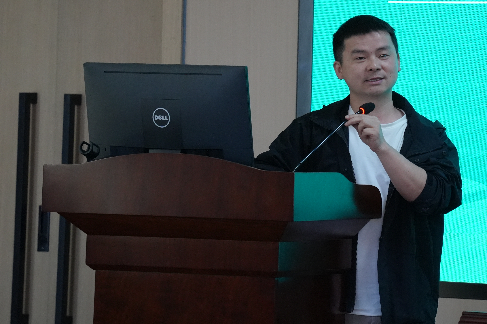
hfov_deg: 7.2
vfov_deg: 4.8
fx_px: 3855
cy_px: 36
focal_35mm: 285
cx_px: 361
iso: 3200
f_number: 5.6
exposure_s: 1/160
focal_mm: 148
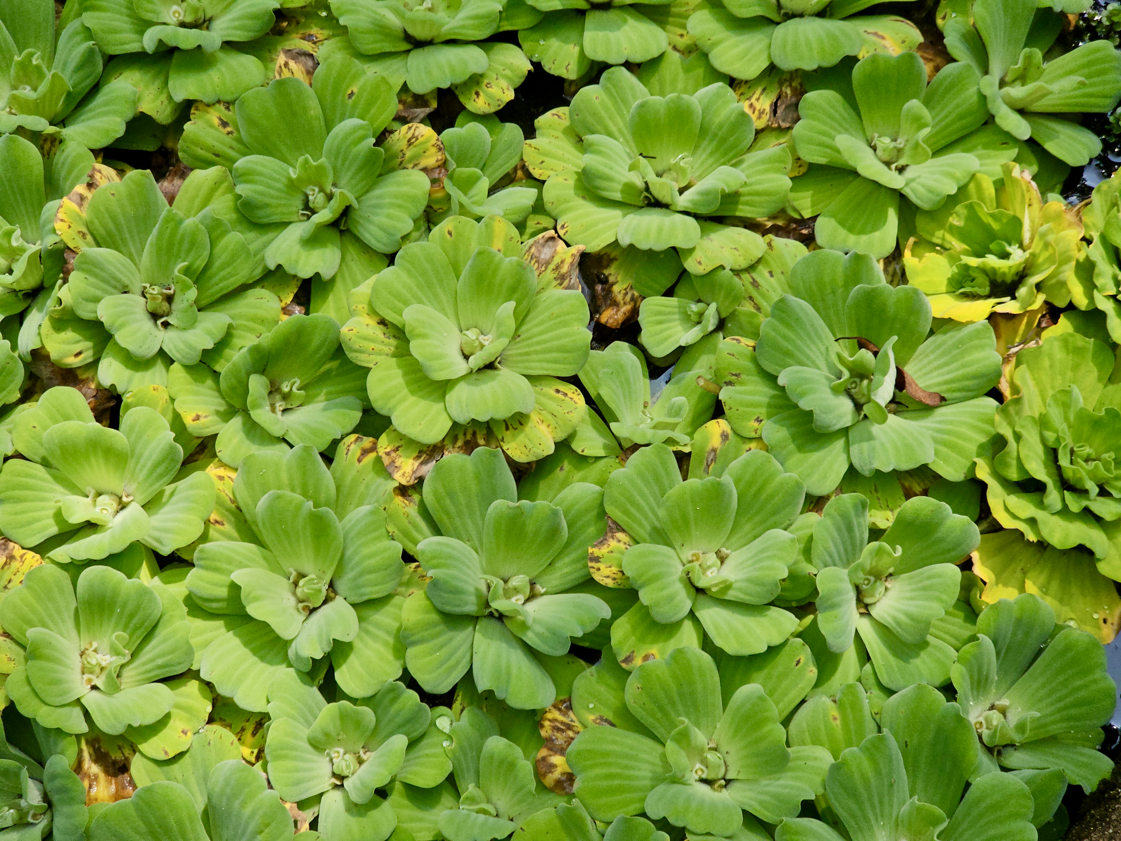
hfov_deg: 28.2
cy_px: 420
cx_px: 560
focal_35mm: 69
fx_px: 2234
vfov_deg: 21.3
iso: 50
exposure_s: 1/1399
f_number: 2.4
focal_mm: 7.9
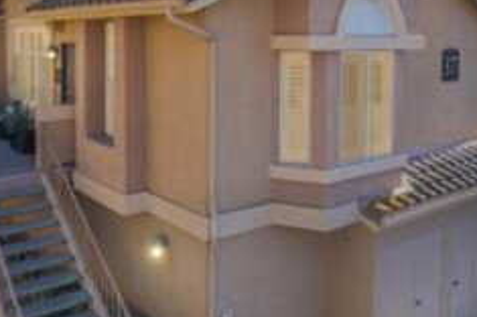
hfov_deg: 50.5
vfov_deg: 34.9
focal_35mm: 38
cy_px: 144
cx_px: 195
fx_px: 503
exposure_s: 1/640
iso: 100
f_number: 2.8
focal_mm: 8.38
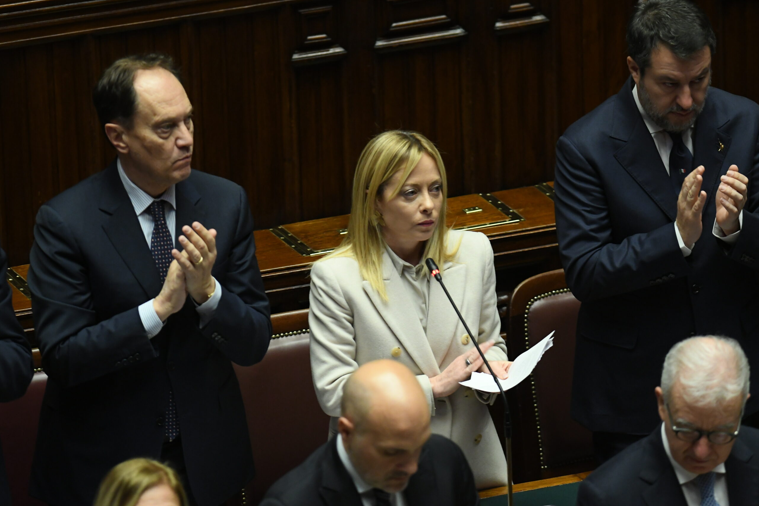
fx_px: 9508
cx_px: 380
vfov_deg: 3.0
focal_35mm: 451
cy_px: 253
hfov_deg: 4.6
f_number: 3.5
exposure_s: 1/200
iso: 3200
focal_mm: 300
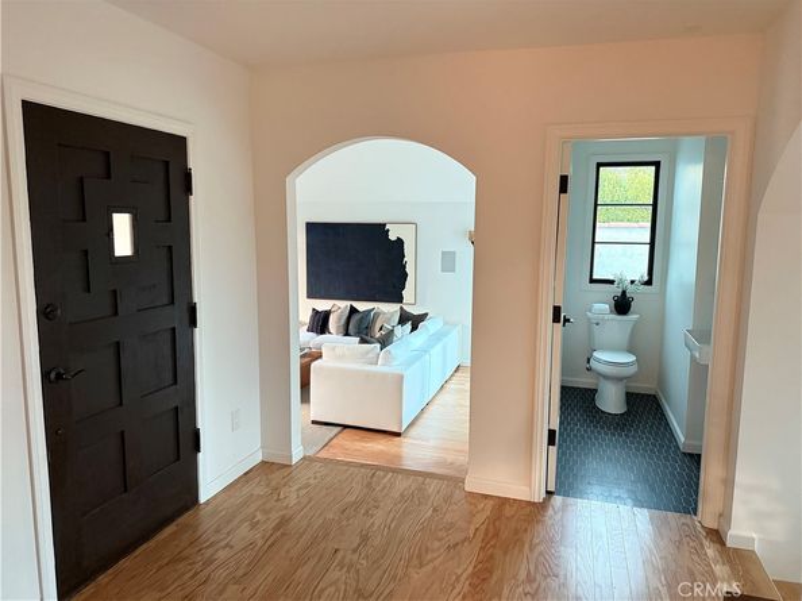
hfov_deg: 71.6
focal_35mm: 24
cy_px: 300
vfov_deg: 56.8
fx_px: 556
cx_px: 401
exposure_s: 1/40
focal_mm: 6.76
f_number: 1.78
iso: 800
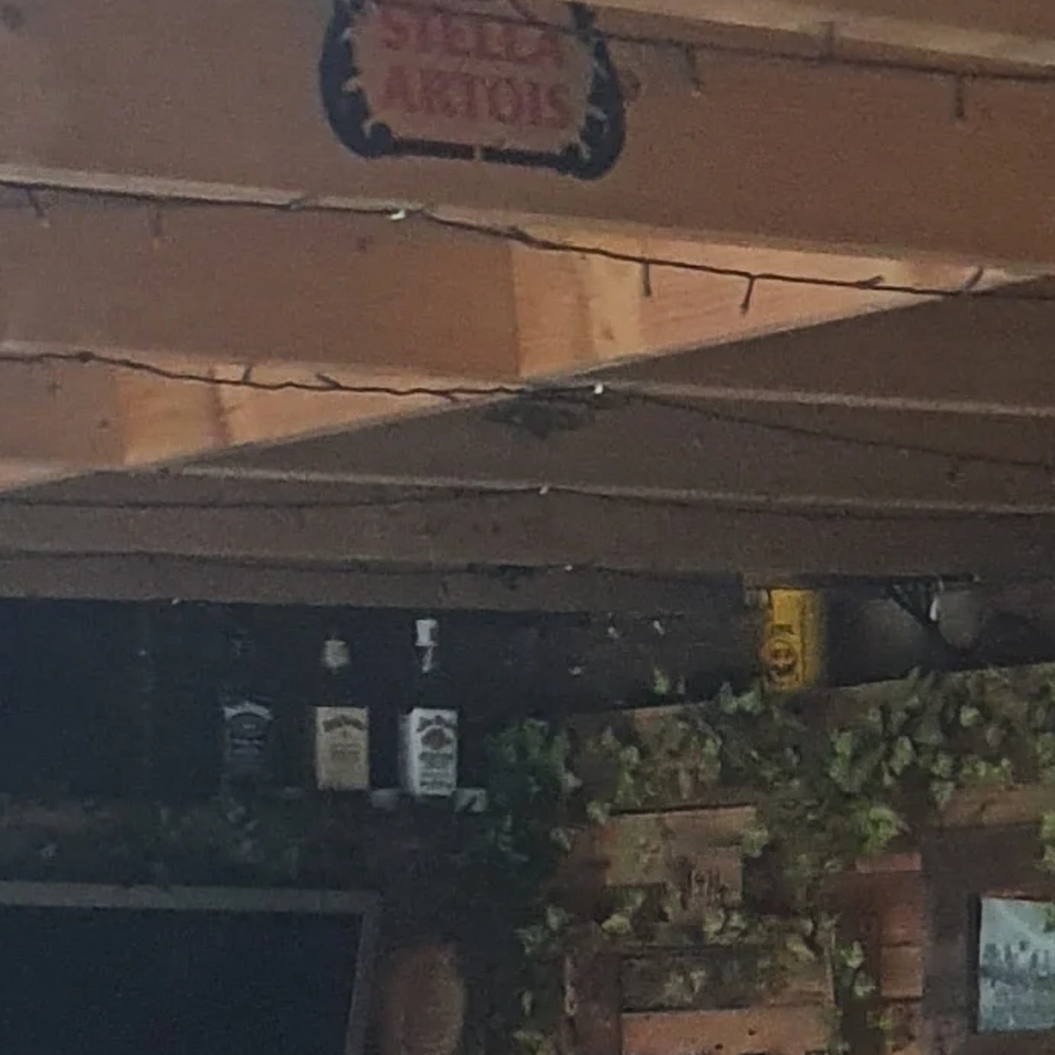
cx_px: 769
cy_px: 2269
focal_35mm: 134
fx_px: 4620
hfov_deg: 13.0
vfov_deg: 11.4
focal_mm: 4.32
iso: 320
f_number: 2.4
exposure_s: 1/50
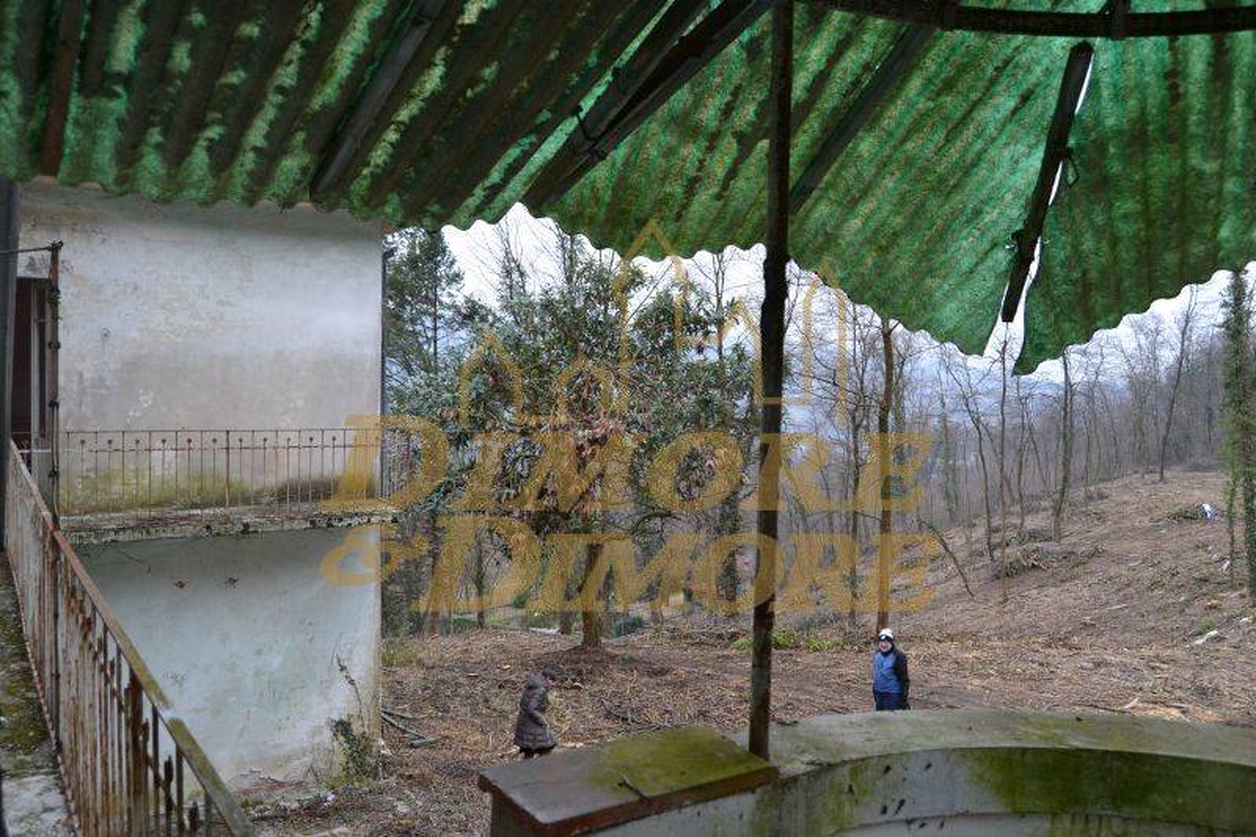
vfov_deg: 47.9
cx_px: 628
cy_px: 418
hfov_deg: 67.4
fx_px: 942
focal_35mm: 27
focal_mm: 18
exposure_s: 1/125
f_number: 5.6
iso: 320
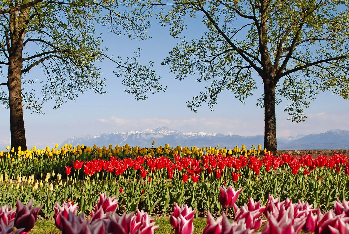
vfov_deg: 29.2
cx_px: 137
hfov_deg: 42.5
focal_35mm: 46
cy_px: 148
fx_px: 446
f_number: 7.1
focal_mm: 24
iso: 100
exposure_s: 1/200
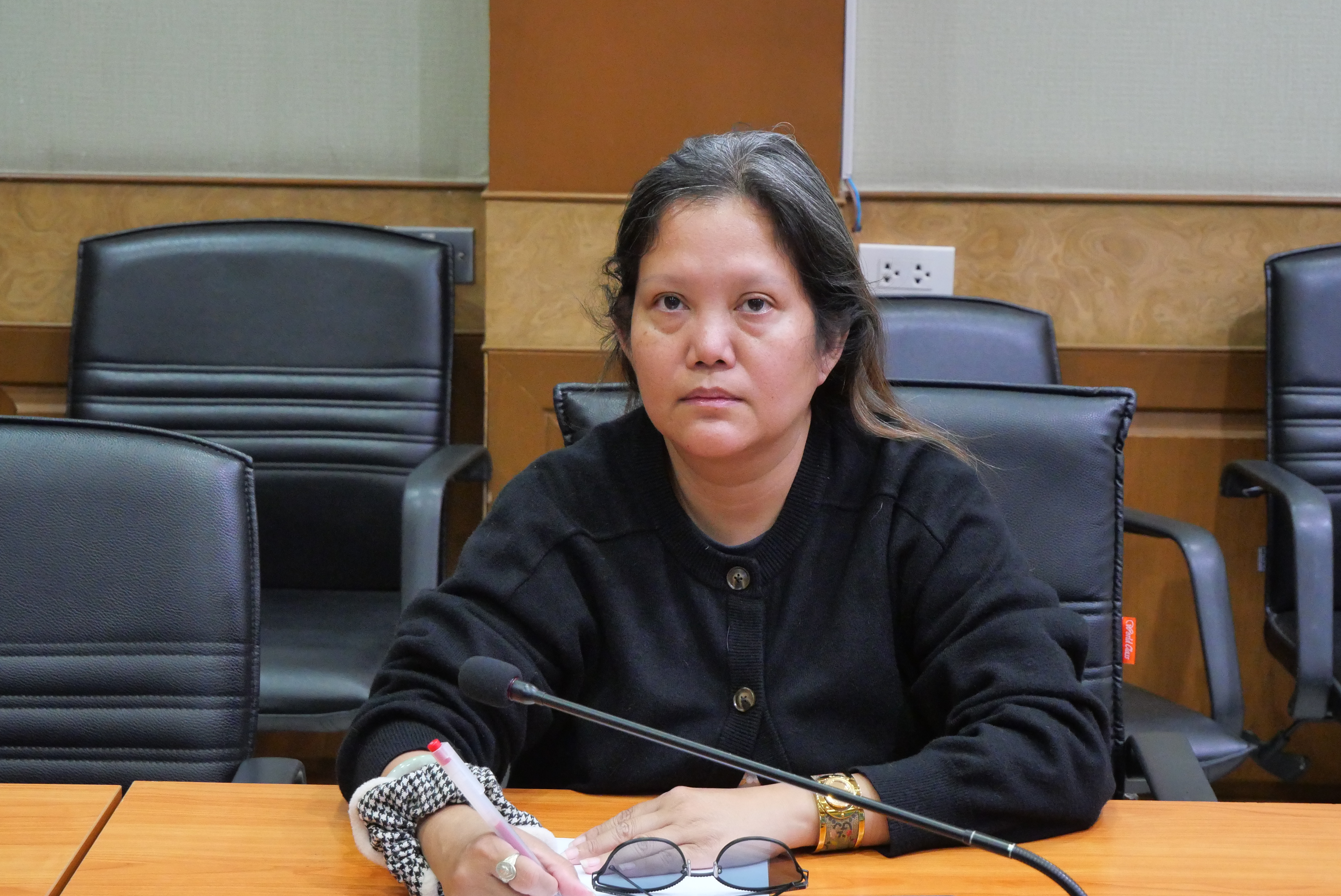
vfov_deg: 15.7
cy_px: 448
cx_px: 670
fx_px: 3243
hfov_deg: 23.4
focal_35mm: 87
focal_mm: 42
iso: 3200
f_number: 6.3
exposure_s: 1/25
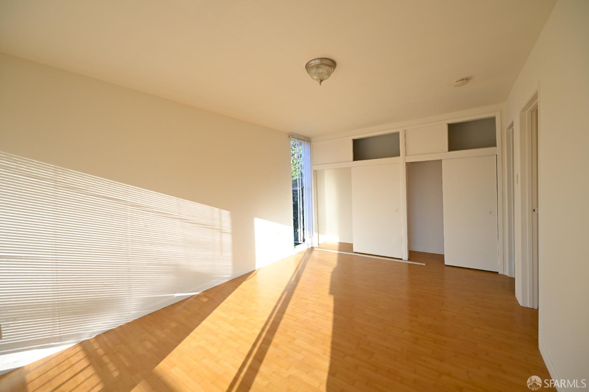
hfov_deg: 104.3
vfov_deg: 81.2
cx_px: 294
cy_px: 196
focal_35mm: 14
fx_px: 229
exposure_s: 1/1000
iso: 400
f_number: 2.8
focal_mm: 14
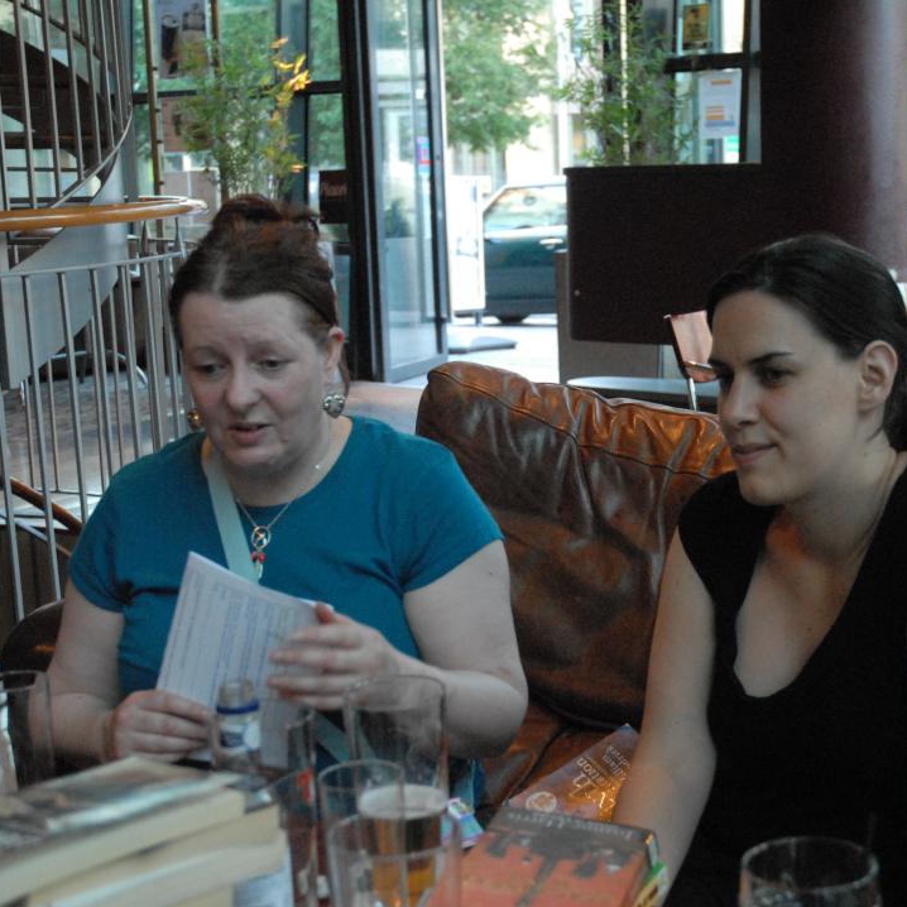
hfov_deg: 28.7
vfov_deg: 28.8
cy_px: 457
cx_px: 568
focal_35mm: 60
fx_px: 1768
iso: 1600
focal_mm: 31
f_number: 4
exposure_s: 1/60
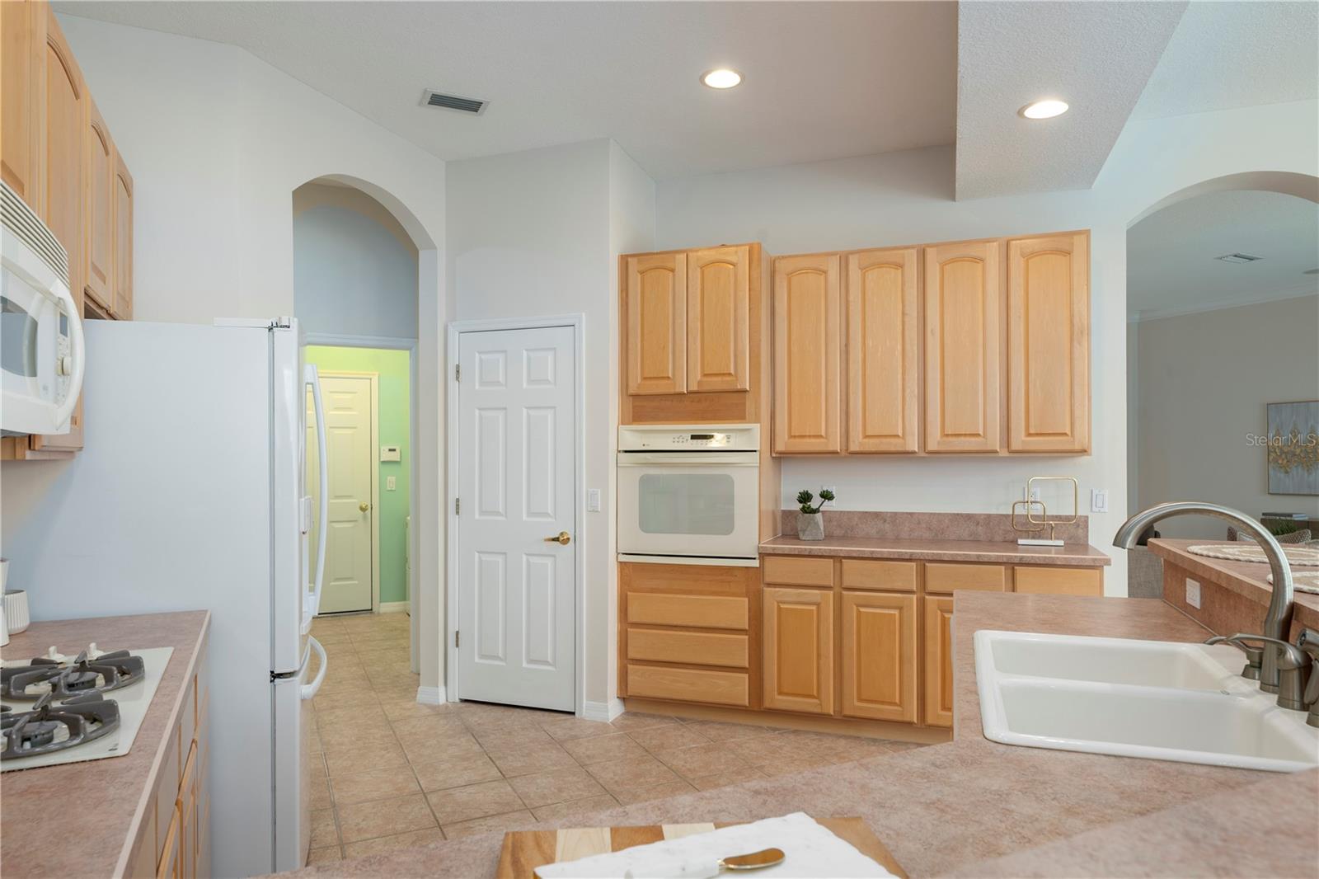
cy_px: 440
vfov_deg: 58.3
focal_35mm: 22
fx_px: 788
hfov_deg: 79.9
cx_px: 660
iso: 200
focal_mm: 21.5
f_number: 8
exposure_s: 1/6
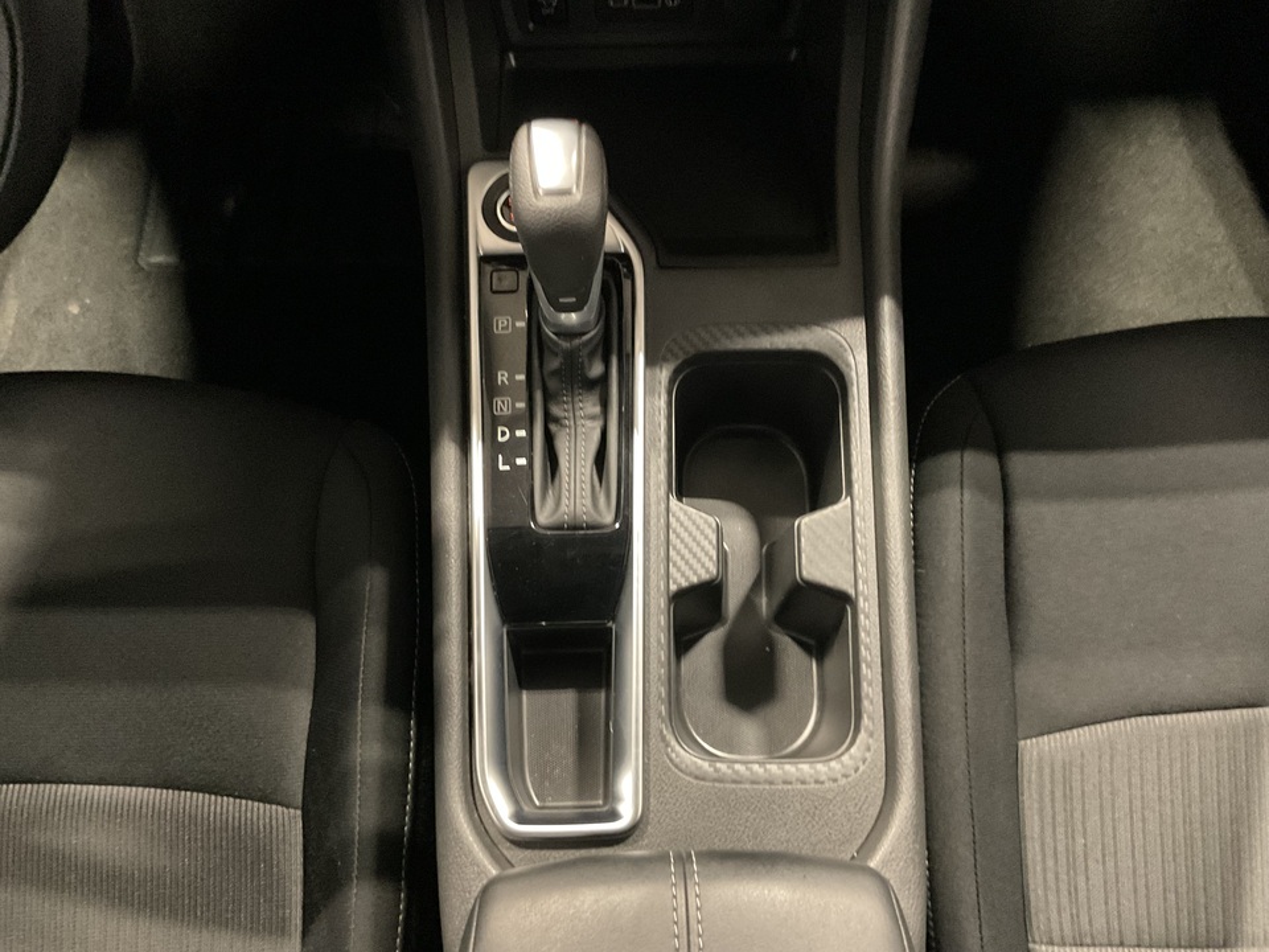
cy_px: 476
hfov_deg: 61.7
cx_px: 634
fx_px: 1063
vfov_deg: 48.2
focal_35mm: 29
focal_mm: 3
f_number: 1.8
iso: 500
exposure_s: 1/25
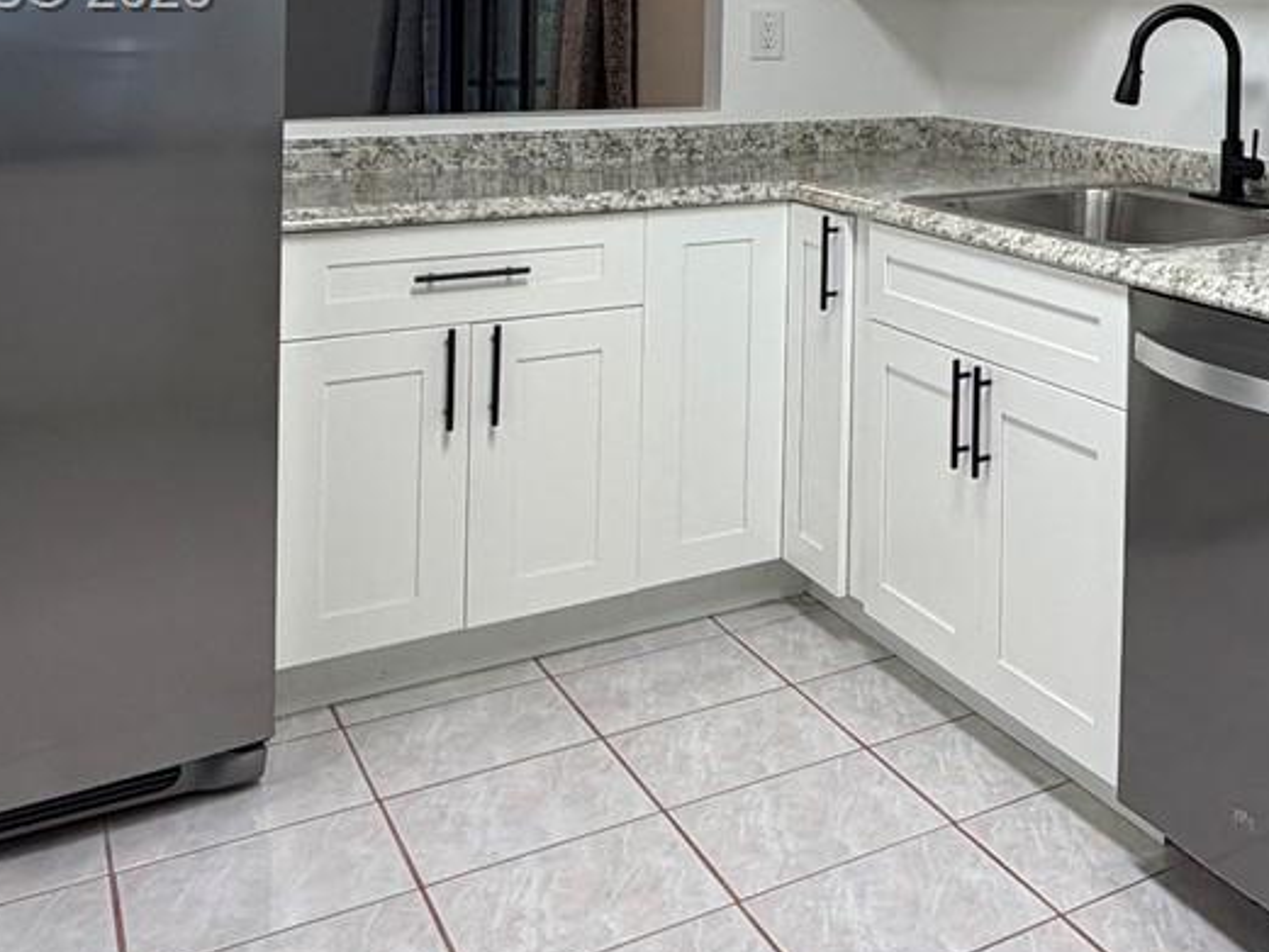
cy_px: -7
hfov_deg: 36.8
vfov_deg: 31.1
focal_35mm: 43
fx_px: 1577
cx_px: 1403
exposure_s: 1/120
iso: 160
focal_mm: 2.22
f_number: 2.2
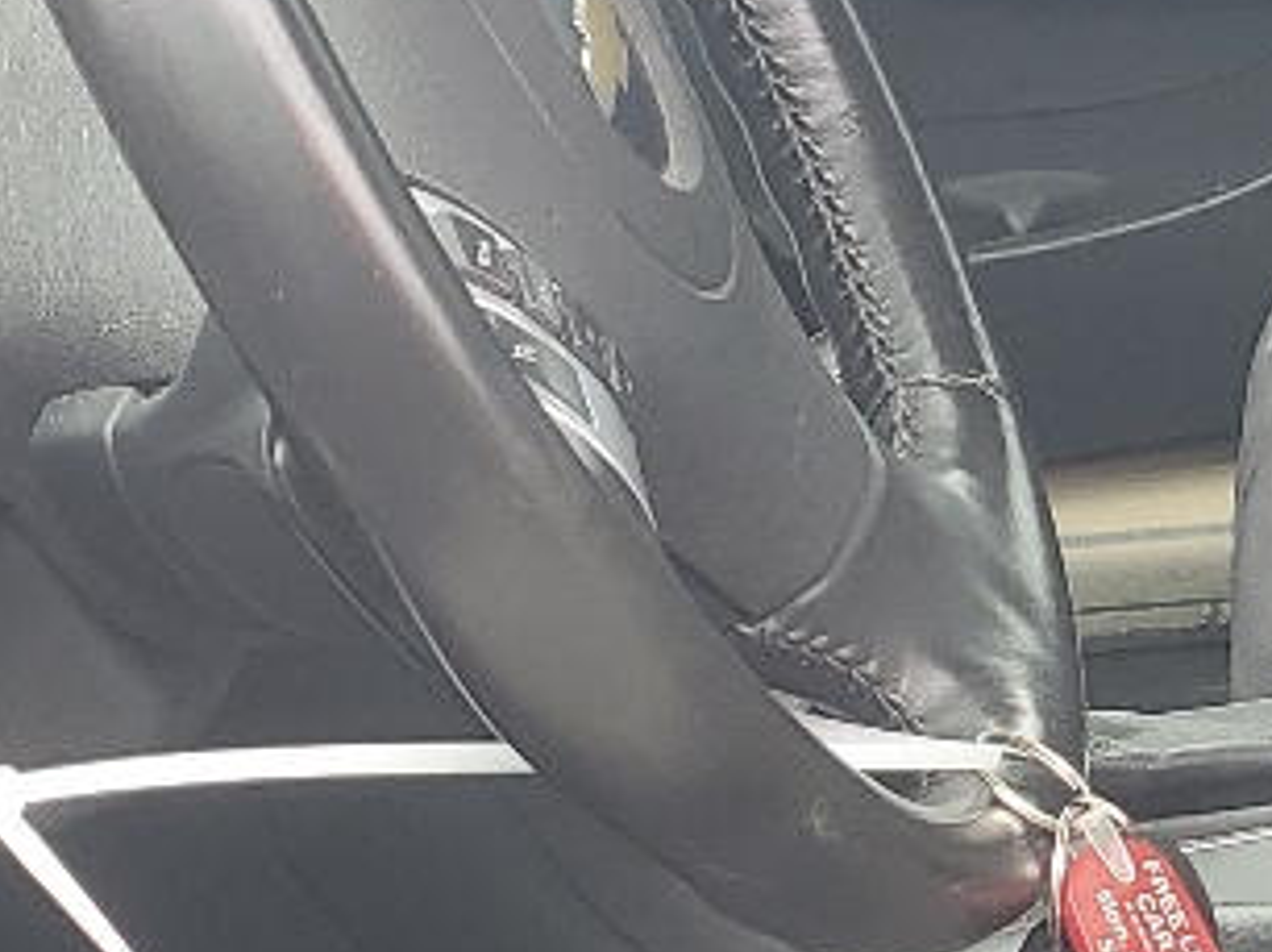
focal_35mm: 136
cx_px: 1393
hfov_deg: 14.2
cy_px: 869
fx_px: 4994
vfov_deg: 10.8
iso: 50
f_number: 1.5
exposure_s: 1/167
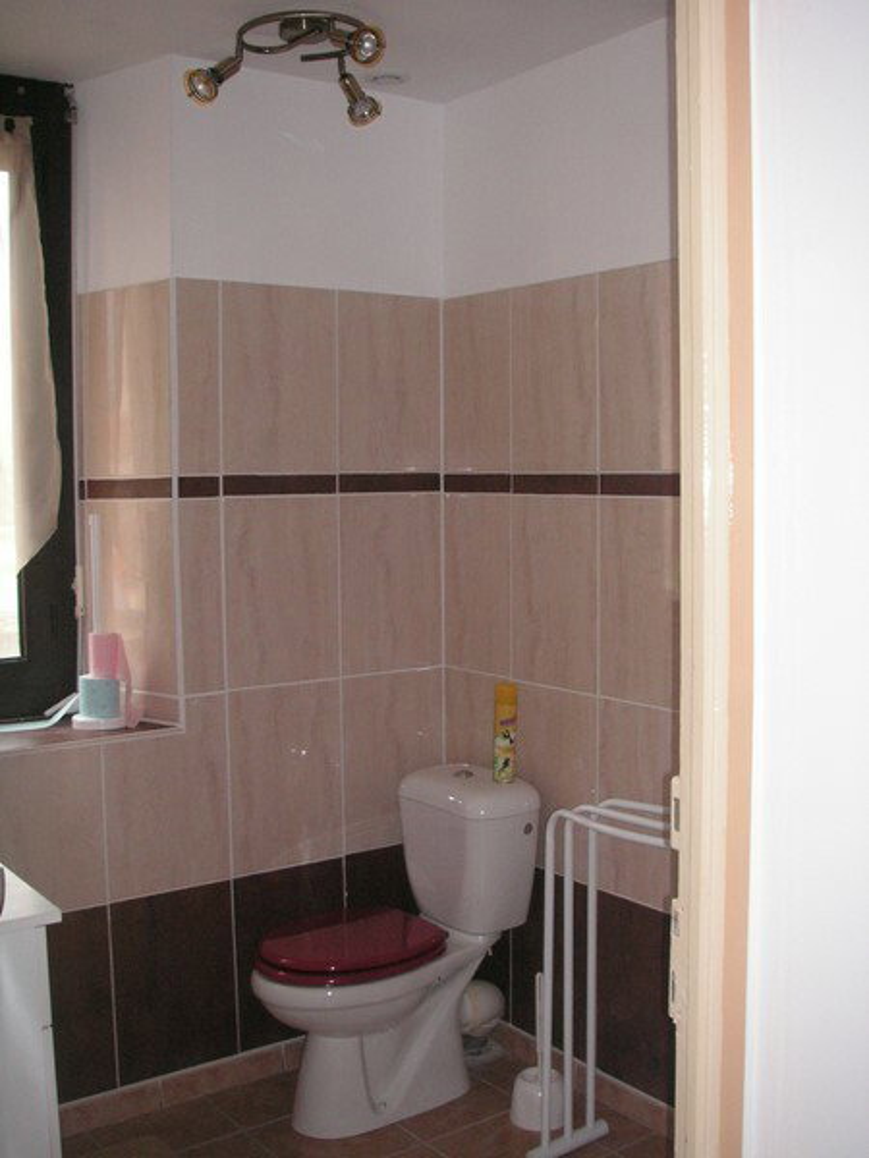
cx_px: 434
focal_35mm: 38
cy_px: 579
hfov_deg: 37.7
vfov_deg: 49.0
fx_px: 1272
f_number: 3.3
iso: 160
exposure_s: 1/45
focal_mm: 6.3
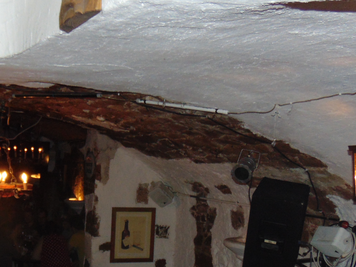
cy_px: 203
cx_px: 100
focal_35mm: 55
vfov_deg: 26.2
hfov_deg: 34.4
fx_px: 566
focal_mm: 4.5
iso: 200
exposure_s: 1/30
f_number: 3
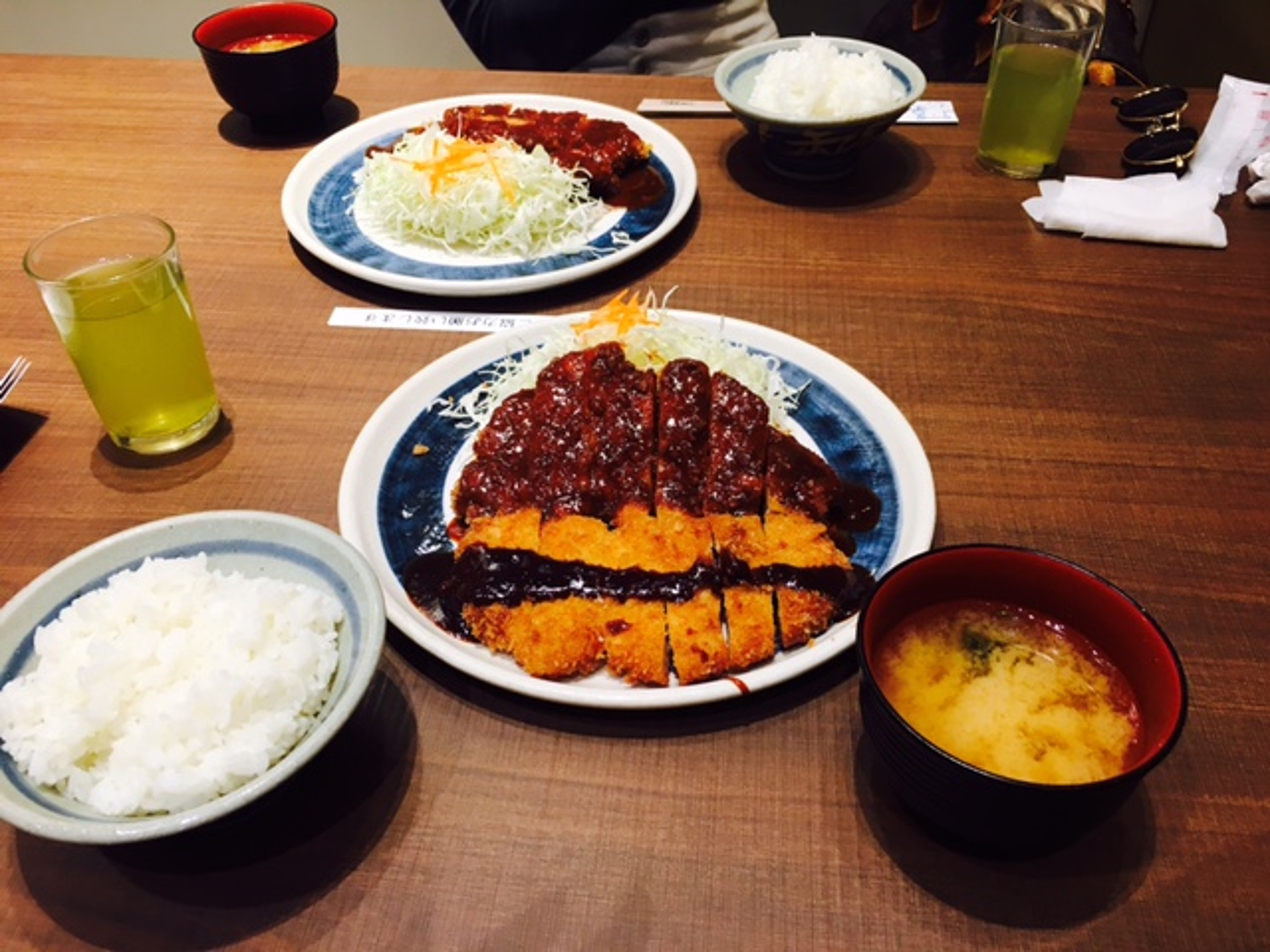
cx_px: 635
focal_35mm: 29
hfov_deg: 61.7
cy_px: 476
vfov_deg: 48.2
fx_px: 1064
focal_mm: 4.15
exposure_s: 1/30
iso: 32
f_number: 2.2
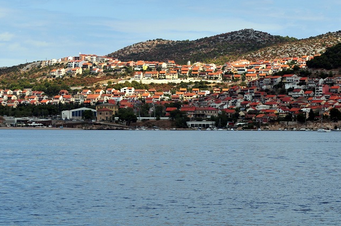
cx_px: 203
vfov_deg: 9.2
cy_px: 72
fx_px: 1400
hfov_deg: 13.9
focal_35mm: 148
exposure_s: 1/1250
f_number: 5.6
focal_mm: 70
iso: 200
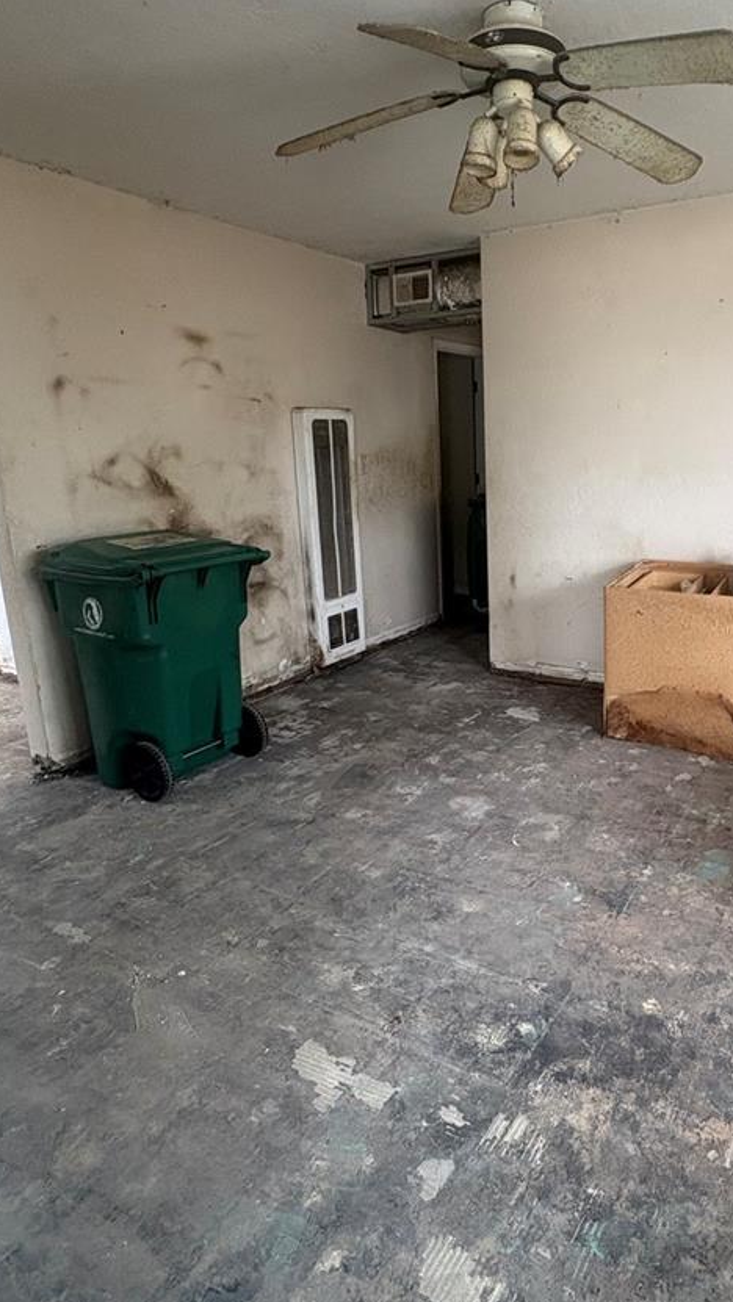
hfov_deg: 50.5
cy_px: 624
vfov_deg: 81.2
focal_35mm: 22
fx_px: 760
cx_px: 495
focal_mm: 2.22
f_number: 2.2
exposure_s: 1/82
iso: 250
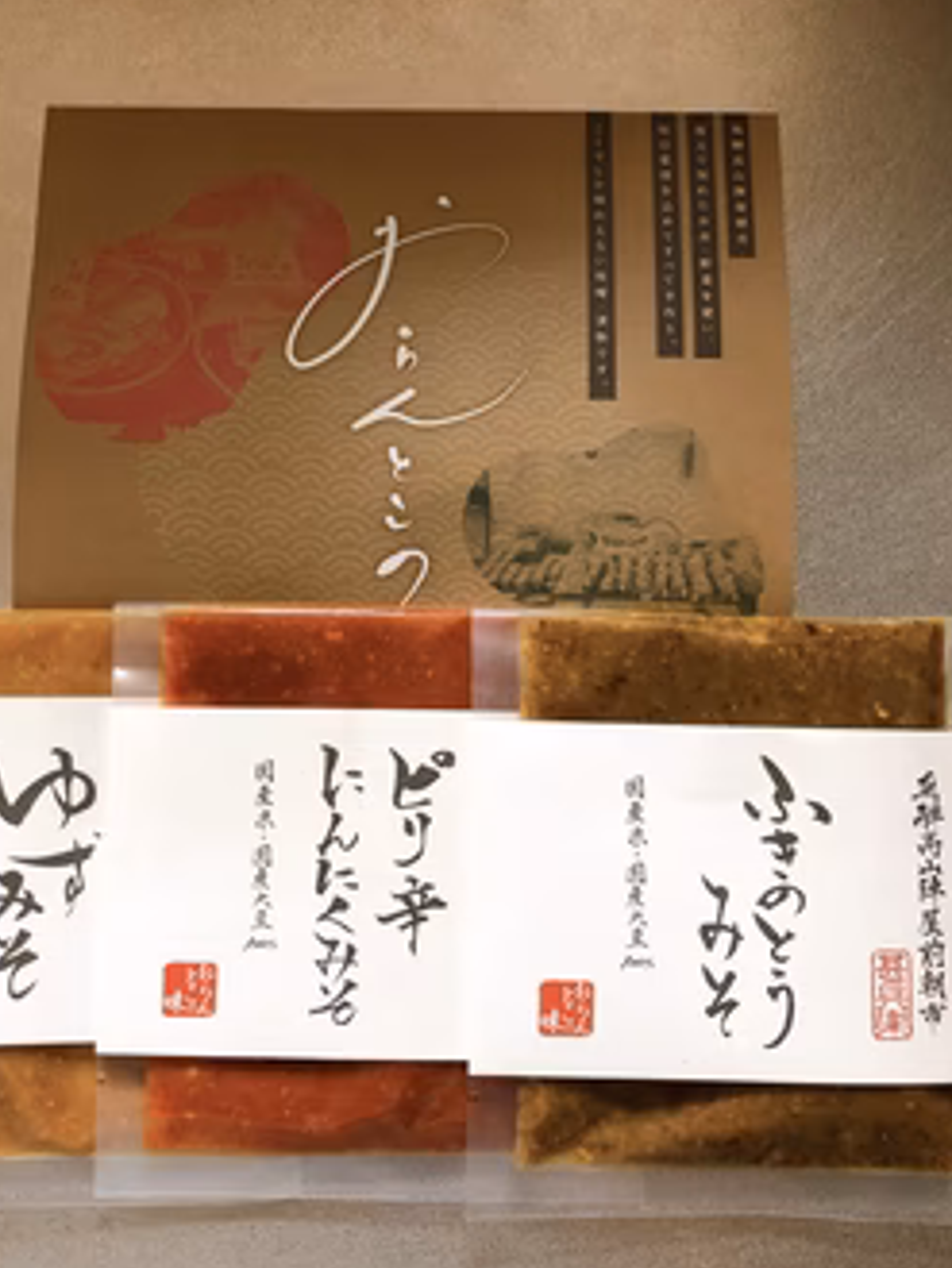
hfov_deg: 41.7
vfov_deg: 53.9
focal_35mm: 34
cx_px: 397
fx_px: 1246
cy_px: 594
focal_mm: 3.99
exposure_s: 1/9
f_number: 1.8
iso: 100
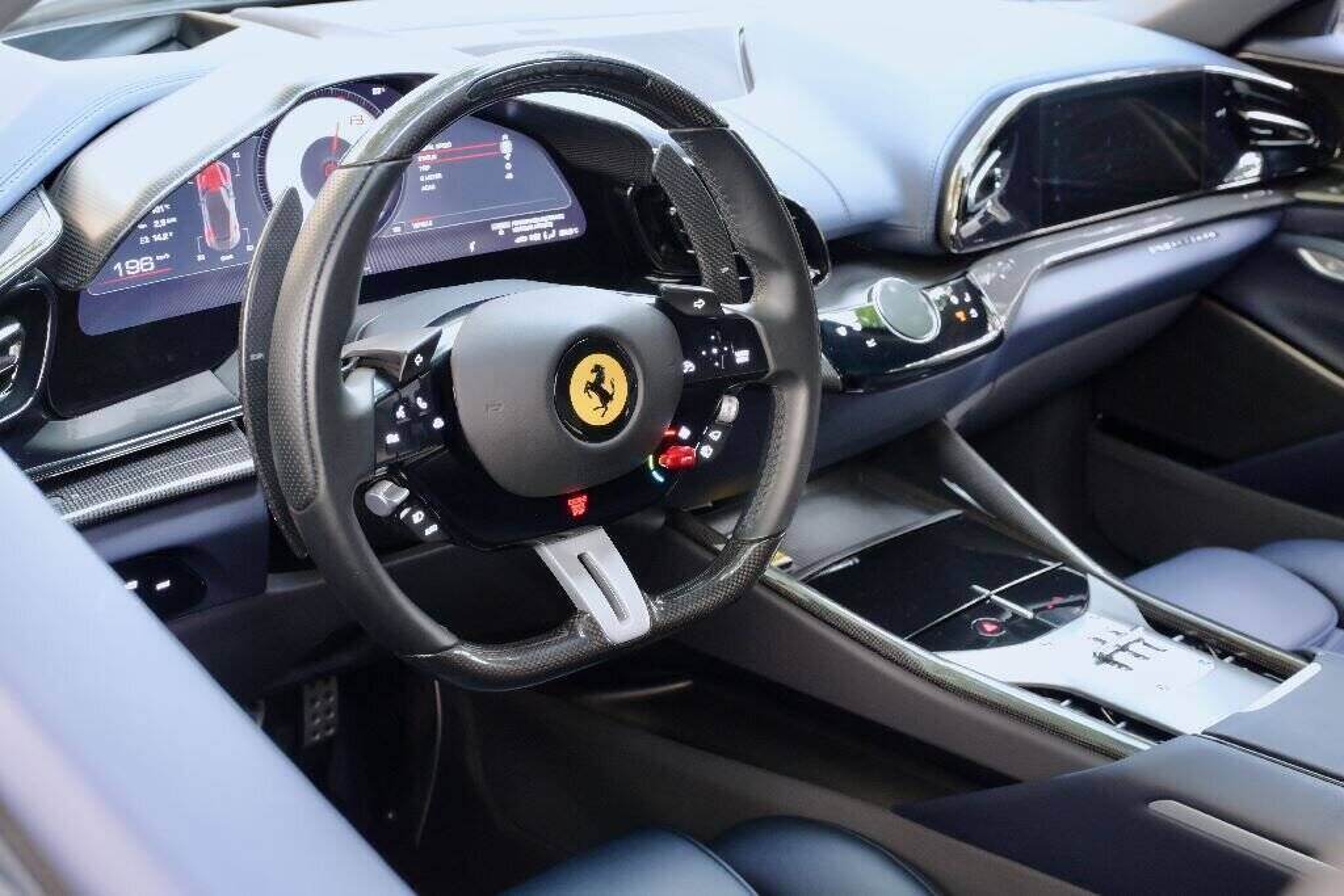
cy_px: 448
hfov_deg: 50.7
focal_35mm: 38
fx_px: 1419
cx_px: 672
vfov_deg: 35.1
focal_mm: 38
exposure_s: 1/20
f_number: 7.1
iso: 1250
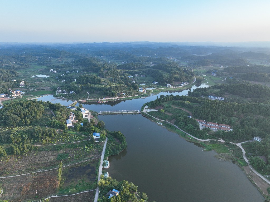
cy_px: 101
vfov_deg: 56.8
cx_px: 135
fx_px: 187
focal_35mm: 24
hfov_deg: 71.6
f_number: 2.8
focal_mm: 12.29
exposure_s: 1/400
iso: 300
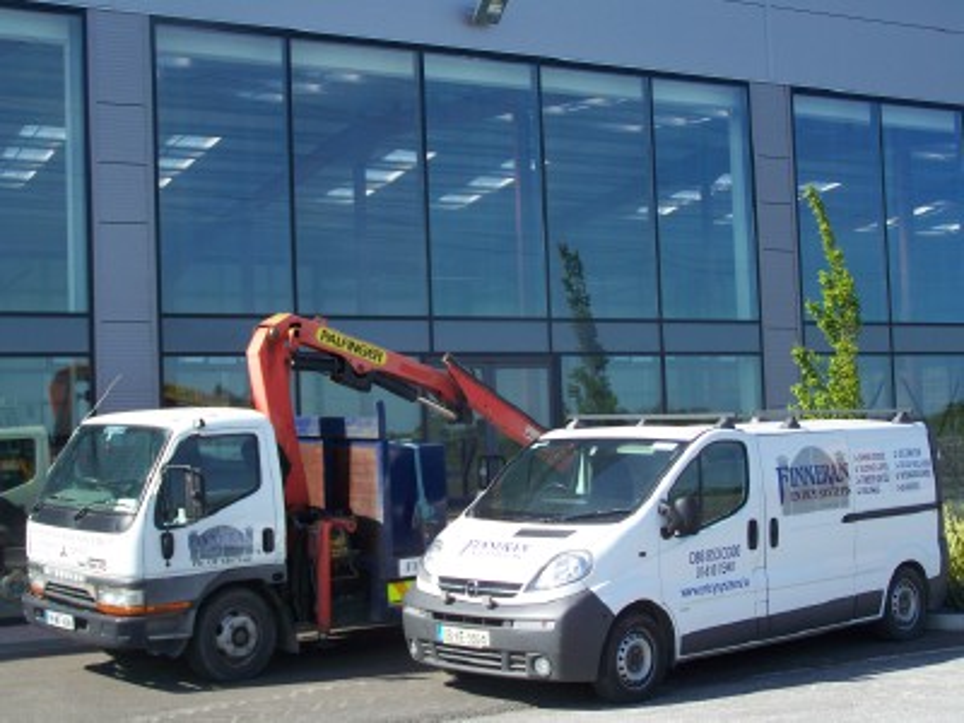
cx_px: 482
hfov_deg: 32.7
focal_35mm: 59
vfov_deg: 24.8
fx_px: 1643
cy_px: 362
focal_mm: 9.8
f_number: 3.1
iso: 64
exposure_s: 1/400
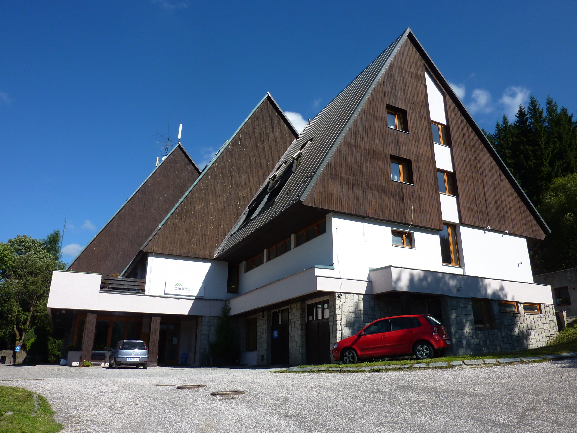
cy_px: 216
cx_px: 288
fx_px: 417
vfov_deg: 54.9
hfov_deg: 69.4
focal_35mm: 25
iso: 80
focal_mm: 4.1
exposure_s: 1/400
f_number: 5
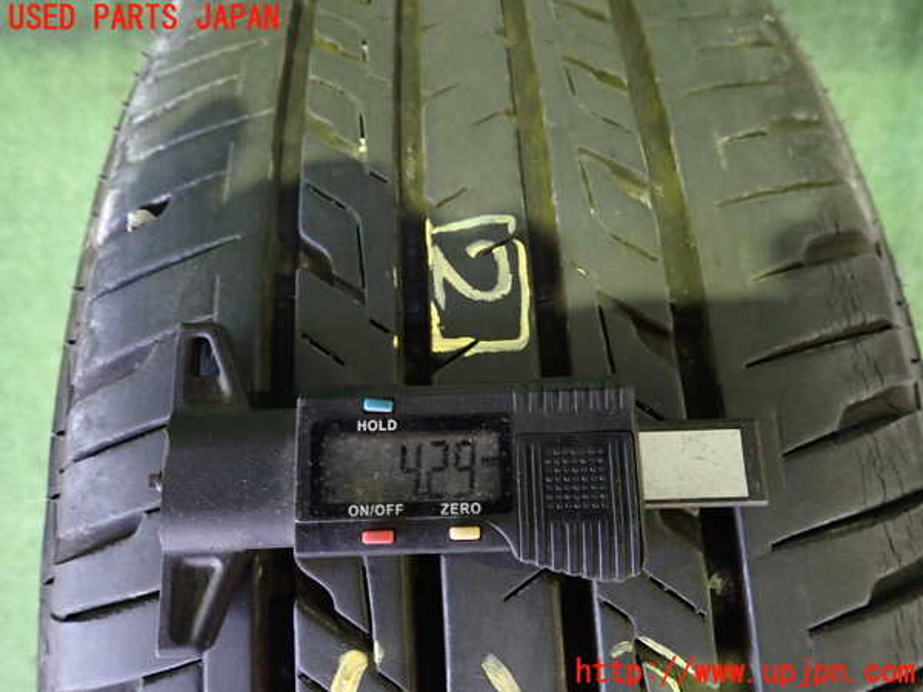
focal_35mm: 25
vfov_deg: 54.9
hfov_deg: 69.4
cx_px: 462
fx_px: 667
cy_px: 346
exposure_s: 1/13
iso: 800
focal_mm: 4.5
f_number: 2
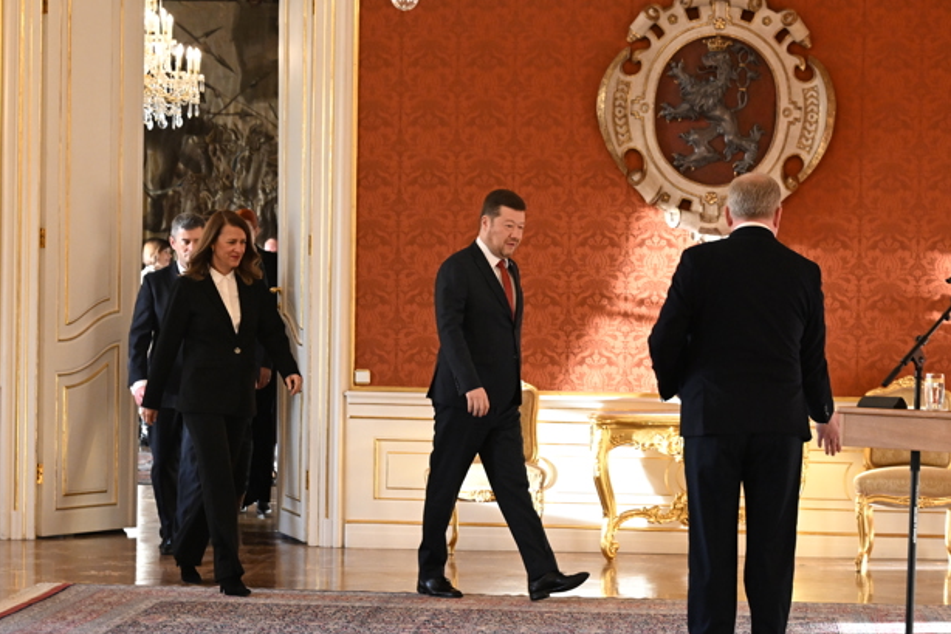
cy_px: 353
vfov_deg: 11.6
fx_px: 3116
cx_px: 426
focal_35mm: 118
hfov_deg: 17.3
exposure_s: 1/500
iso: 2500
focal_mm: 70
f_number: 5
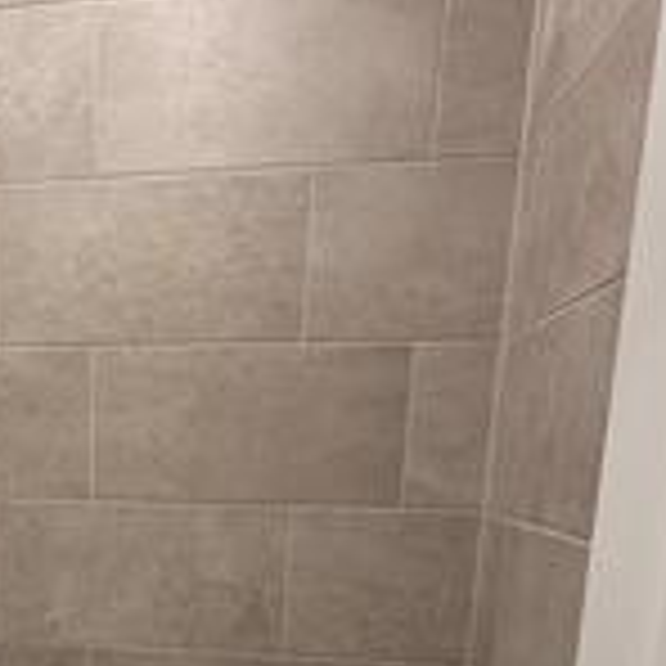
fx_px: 871
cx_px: 99
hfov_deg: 39.6
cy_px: 644
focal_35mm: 40
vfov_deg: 37.9
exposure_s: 1/120
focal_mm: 2.22
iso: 250
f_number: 2.2
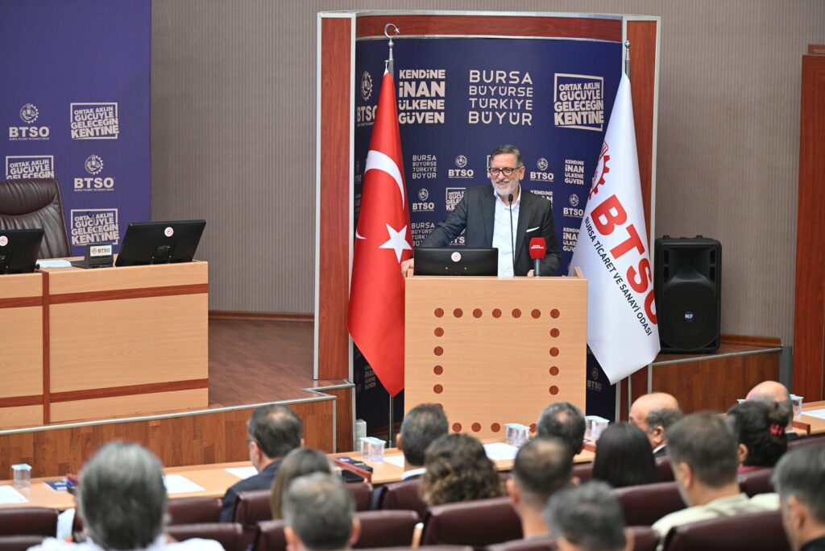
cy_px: 276
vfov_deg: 11.9
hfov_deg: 17.8
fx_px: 2636
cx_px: 412
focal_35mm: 115
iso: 1600
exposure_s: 1/100
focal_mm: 115
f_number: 2.8
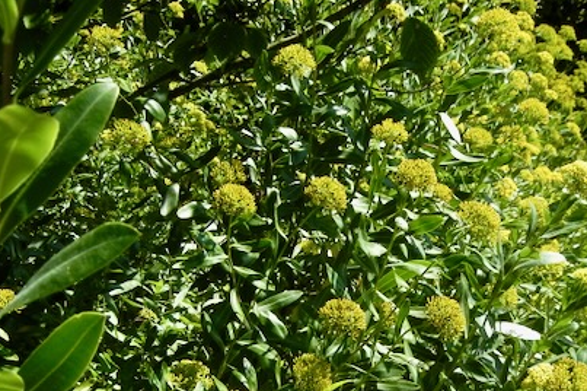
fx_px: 1010
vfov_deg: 21.6
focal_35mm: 62
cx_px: 377
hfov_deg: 32.2
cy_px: 320
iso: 160
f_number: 3.5
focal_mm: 5.4
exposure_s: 1/981
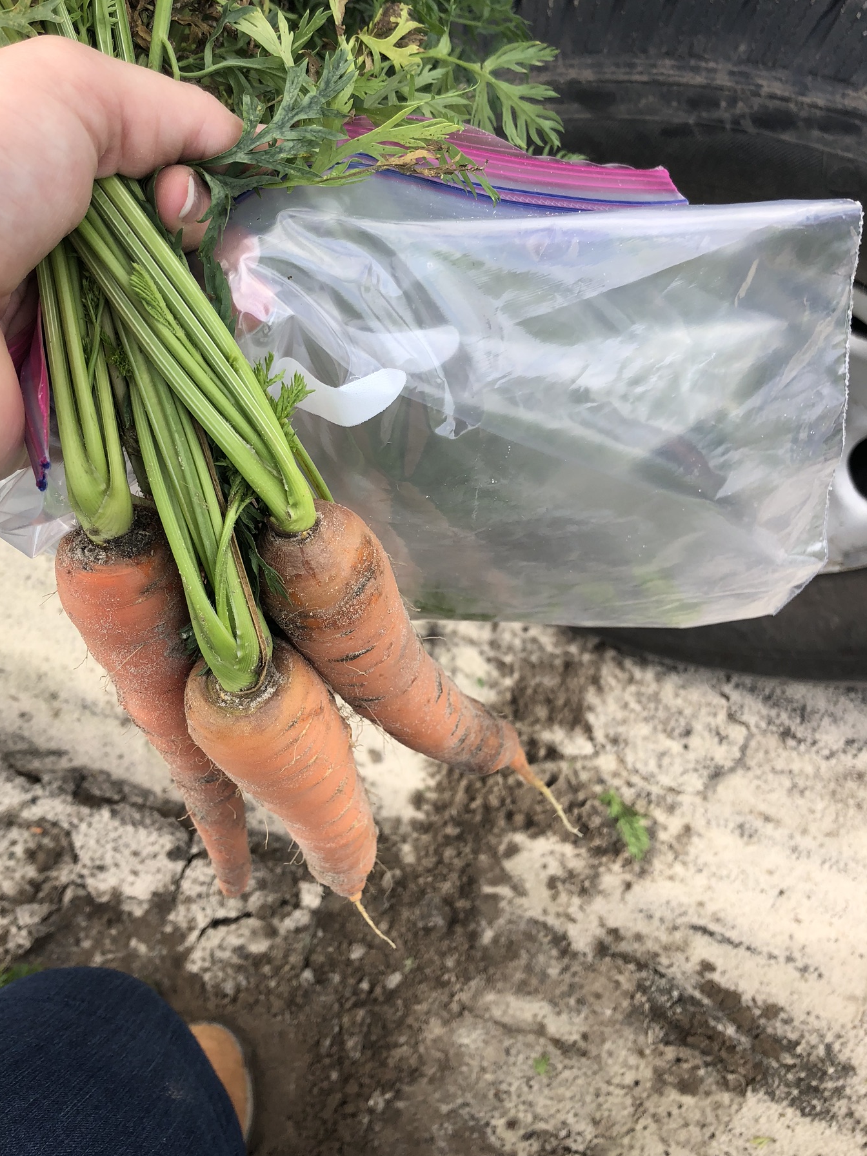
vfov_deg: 56.8
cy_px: 546
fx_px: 1069
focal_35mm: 32
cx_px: 388
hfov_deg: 44.1
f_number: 1.8
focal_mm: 3.99
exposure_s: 1/410
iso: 20
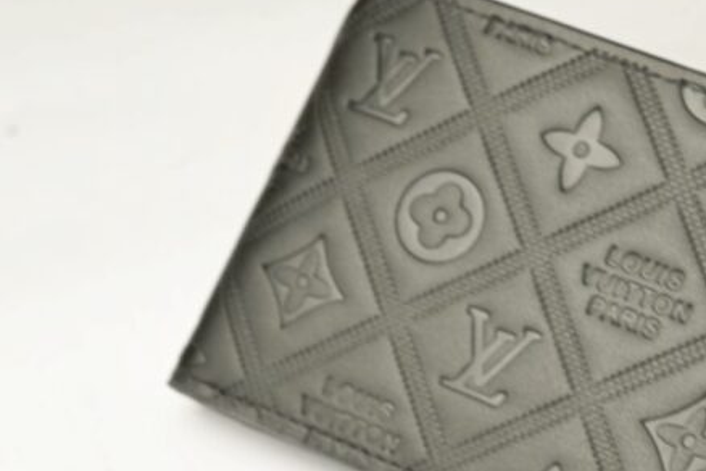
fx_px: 2294
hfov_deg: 17.4
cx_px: 503
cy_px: 276
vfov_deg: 11.7
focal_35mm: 117
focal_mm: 50
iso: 320
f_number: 8
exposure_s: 1/20
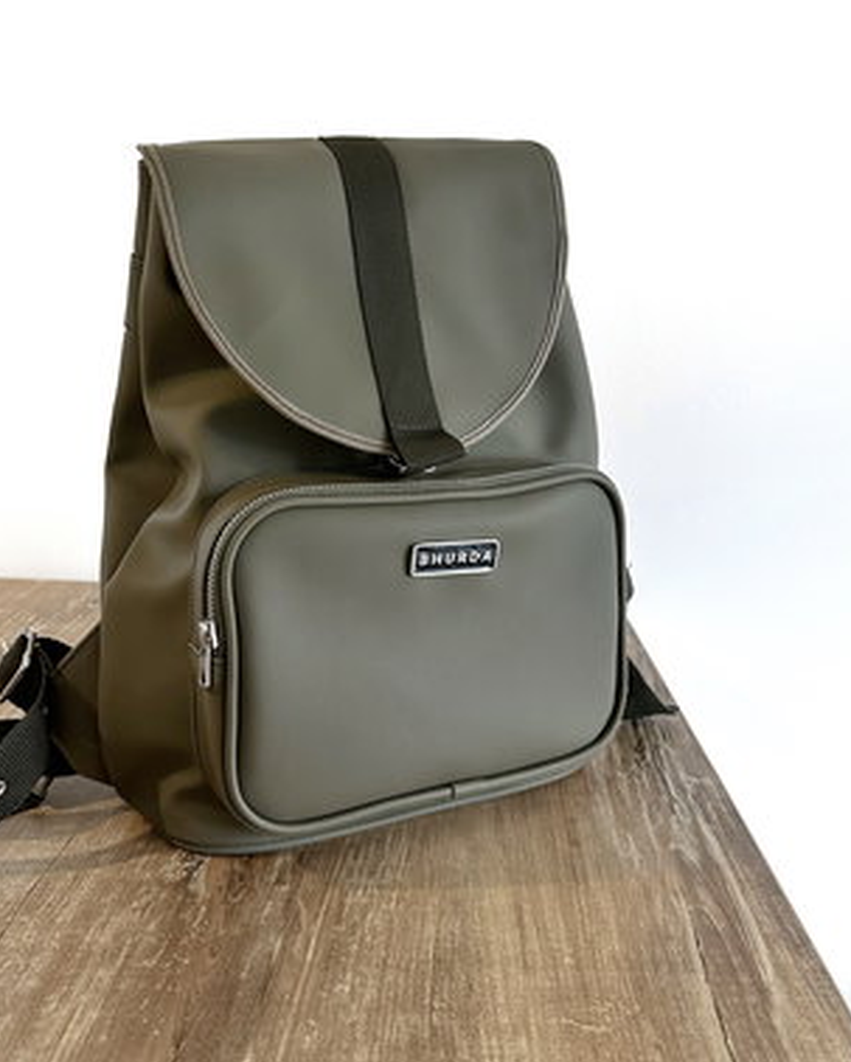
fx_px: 1038
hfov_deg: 44.5
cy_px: 440
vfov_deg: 53.9
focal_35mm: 33
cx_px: 368
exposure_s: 1/94
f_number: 1.78
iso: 250
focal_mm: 6.86
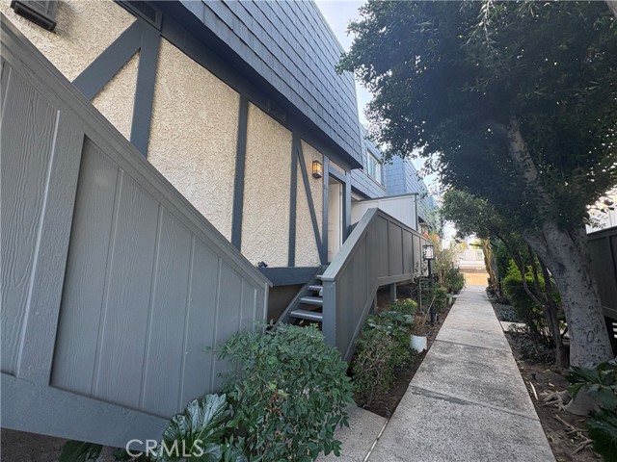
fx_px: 250
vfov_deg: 85.7
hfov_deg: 102.1
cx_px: 308
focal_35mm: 14
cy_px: 231
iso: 100
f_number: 2.2
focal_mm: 2.22
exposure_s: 1/136
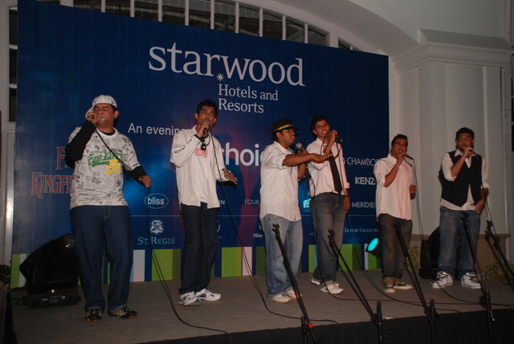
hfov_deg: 49.5
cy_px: 172
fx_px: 557
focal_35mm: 39
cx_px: 257
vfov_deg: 34.3
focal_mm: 26
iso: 250
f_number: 5.6
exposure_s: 1/80
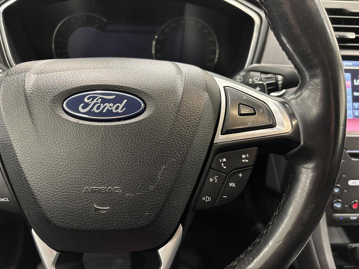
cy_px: 134
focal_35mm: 26
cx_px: 180
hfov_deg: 67.3
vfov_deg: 53.1
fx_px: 270
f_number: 1.6
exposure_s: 1/33
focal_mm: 5.96
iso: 400
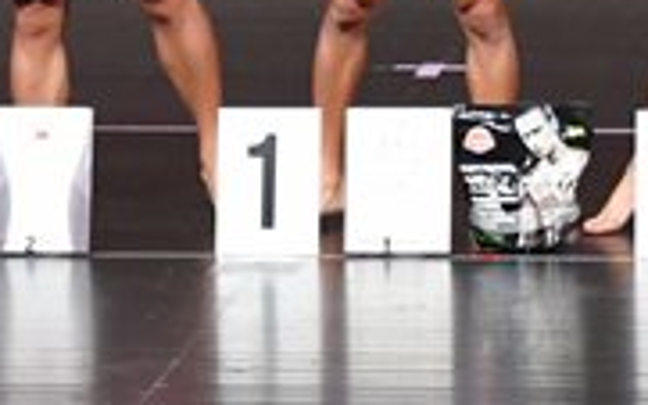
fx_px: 13365
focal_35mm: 757
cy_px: -47
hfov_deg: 2.8
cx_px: 324
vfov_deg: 1.7
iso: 4000
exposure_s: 1/400
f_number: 5.6
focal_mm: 116
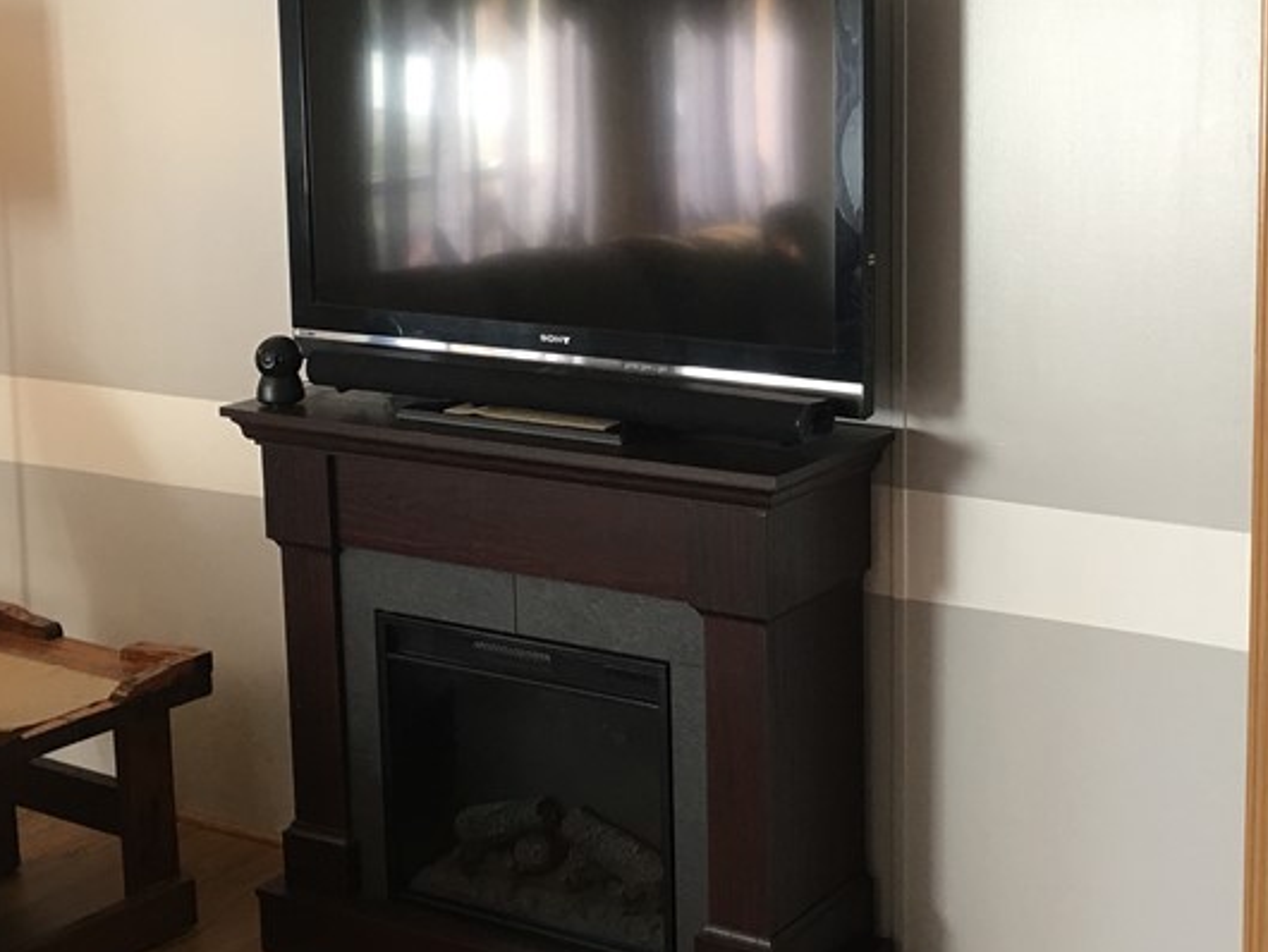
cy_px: 325
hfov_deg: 33.7
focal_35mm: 56
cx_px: 928
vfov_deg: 26.0
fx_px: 2052
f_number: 2.2
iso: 32
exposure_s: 1/15
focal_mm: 4.15
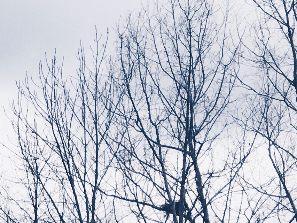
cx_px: -377
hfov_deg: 12.0
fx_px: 1176
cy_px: 393
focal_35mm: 137
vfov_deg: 10.2
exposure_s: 1/1261
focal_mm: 4.15
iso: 25
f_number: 2.2
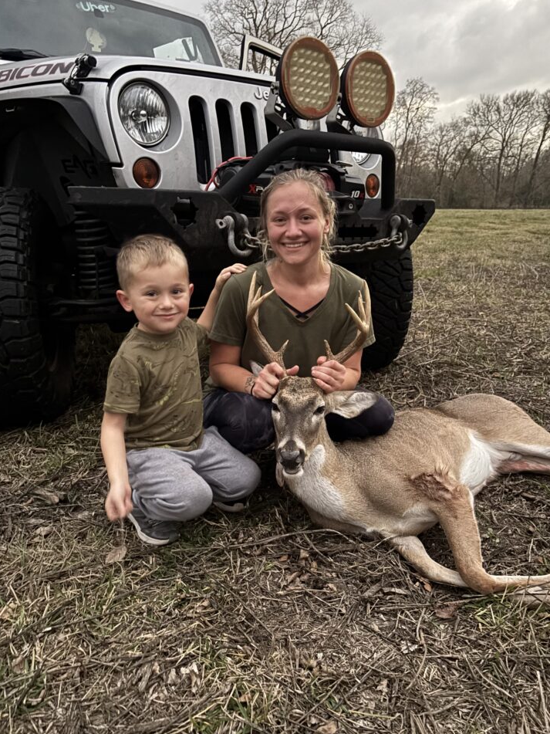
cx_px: 280
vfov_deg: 63.4
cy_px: 389
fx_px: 593
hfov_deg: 49.7
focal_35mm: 28
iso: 1000
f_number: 1.6
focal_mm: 5.96
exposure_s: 1/22
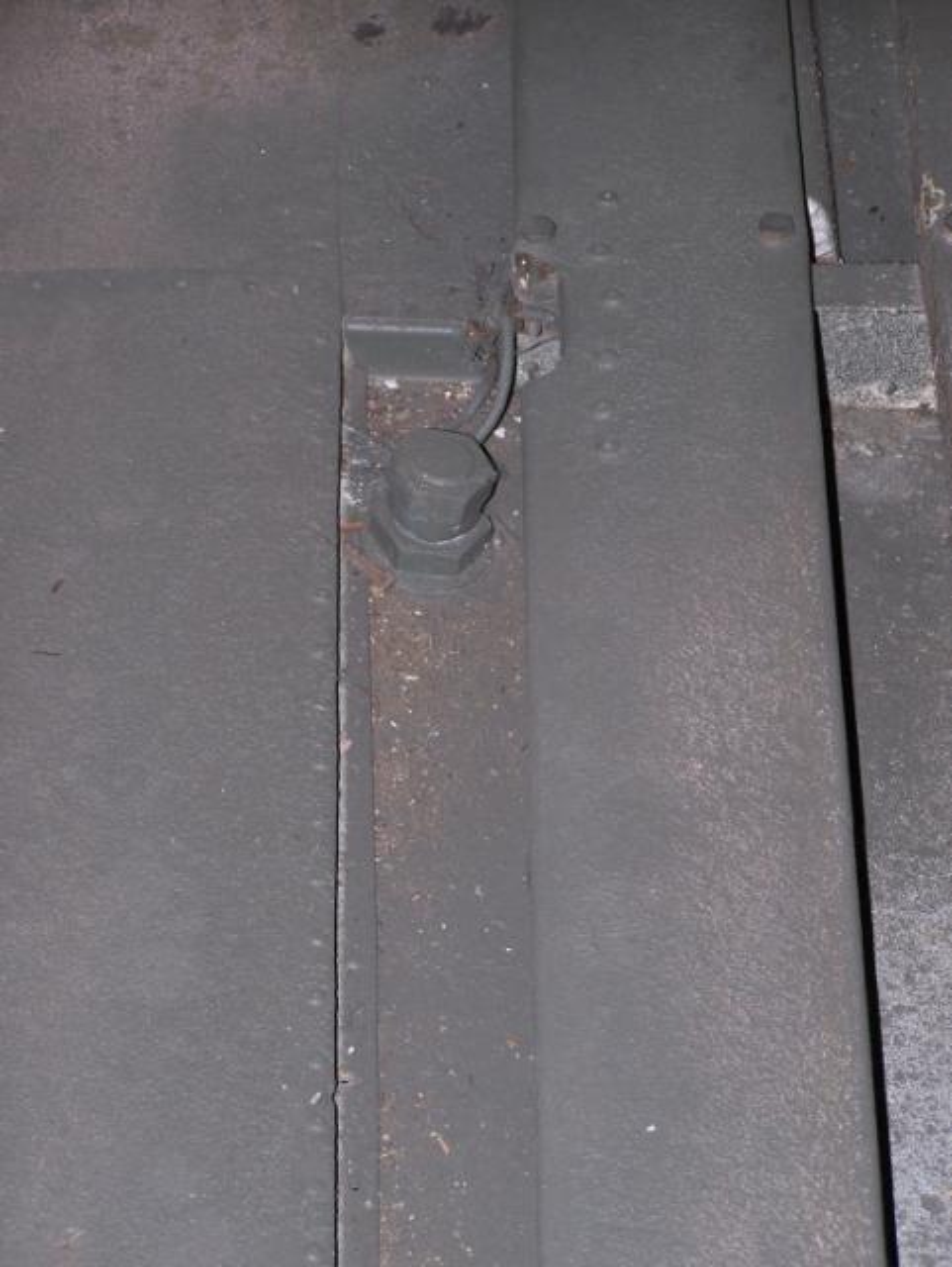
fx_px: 5090
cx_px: 476
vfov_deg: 14.2
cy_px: 634
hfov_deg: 10.7
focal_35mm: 139
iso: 80
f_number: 3.2
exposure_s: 1/100
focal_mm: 23.1
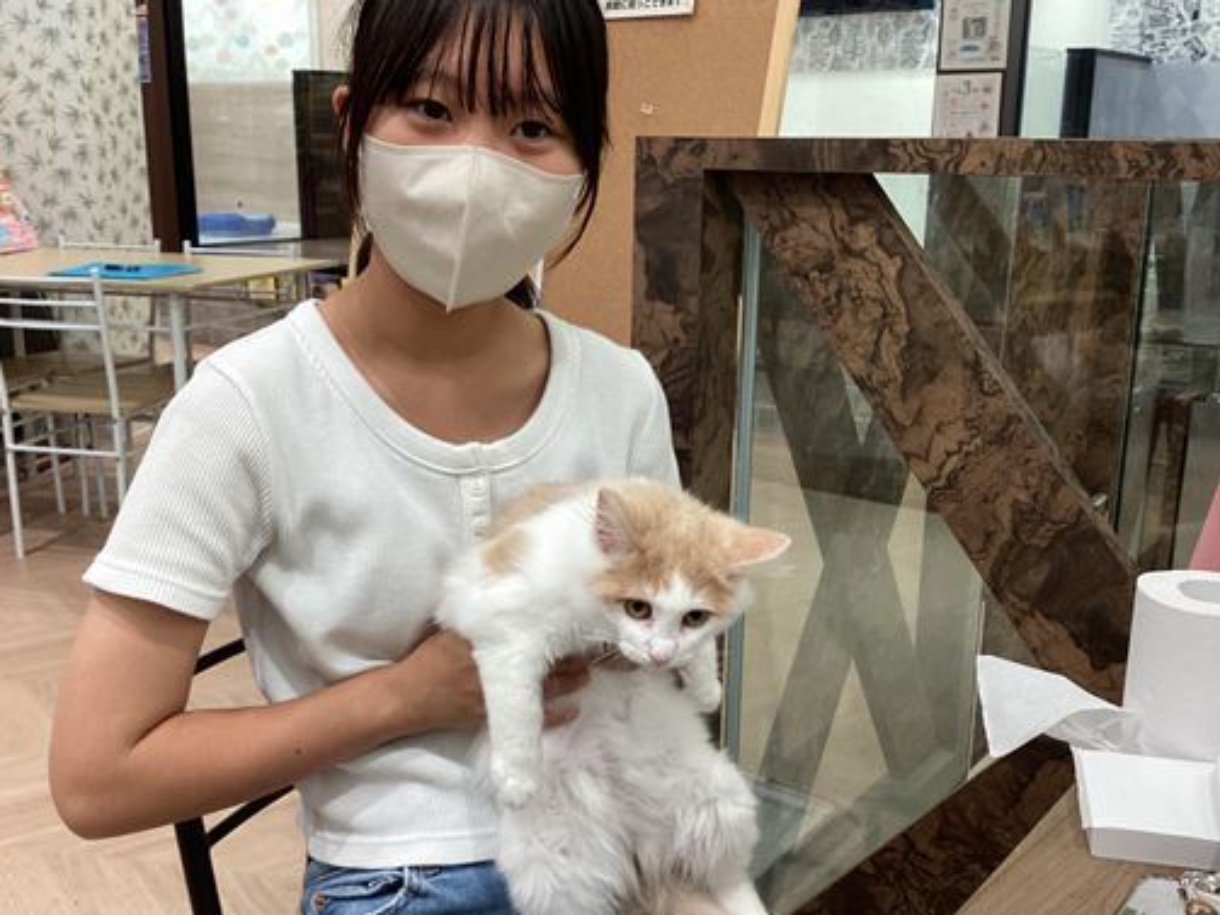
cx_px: 592
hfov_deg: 50.1
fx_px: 1304
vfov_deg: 38.6
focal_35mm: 37
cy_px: 488
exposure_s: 1/100
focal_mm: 3.3
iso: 50
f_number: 2.4
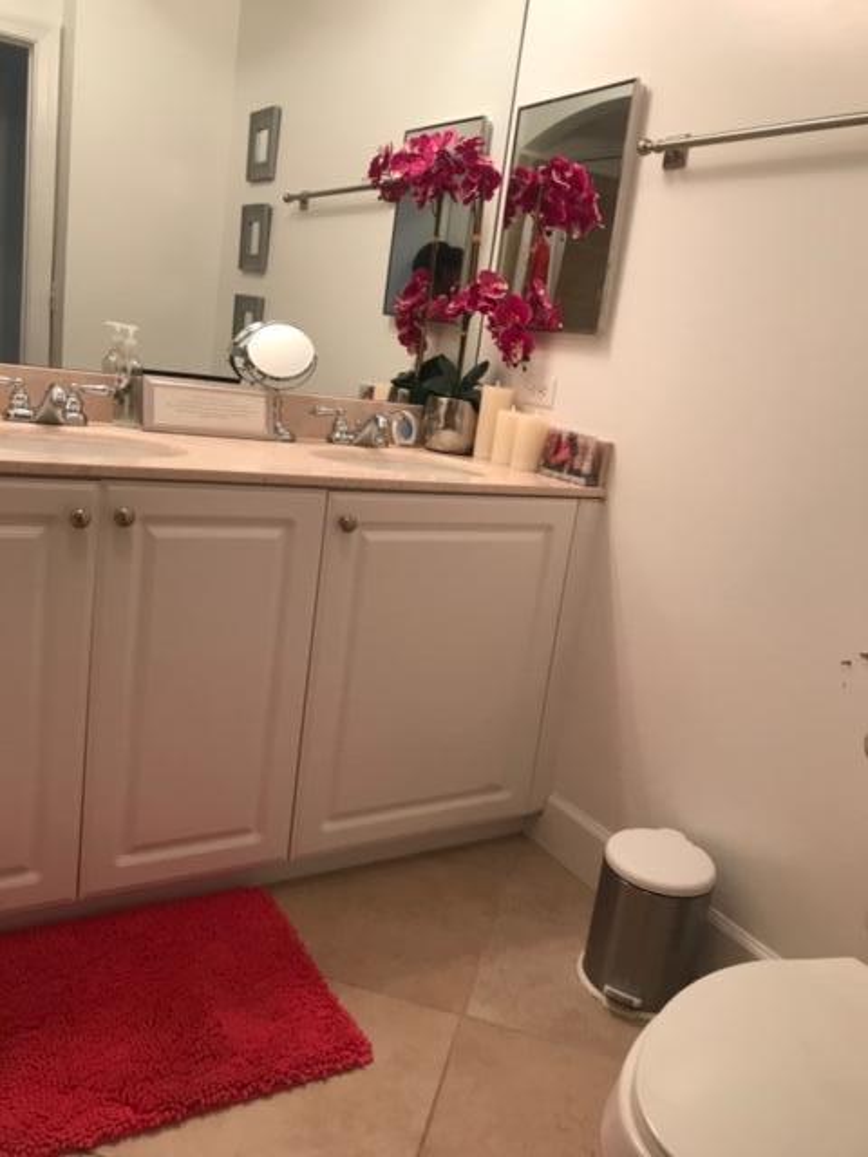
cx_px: 434
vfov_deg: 63.4
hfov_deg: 49.7
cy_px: 578
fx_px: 936
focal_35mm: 28
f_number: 1.8
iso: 40
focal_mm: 3.99
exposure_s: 1/15
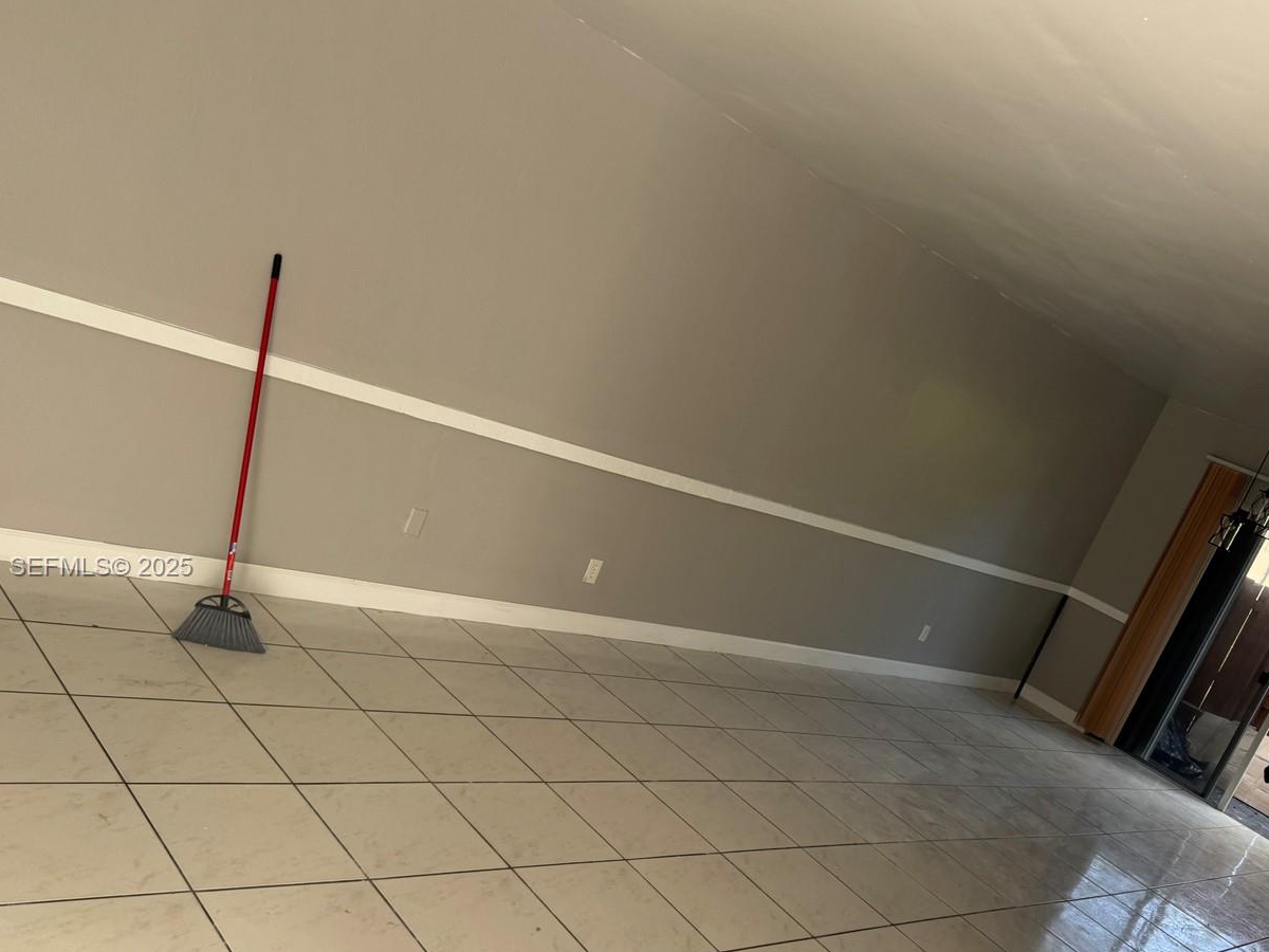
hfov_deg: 56.7
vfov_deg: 44.0
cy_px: 568
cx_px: 709
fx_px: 1173
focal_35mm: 32
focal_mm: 6.76
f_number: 1.78
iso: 64
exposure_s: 1/126
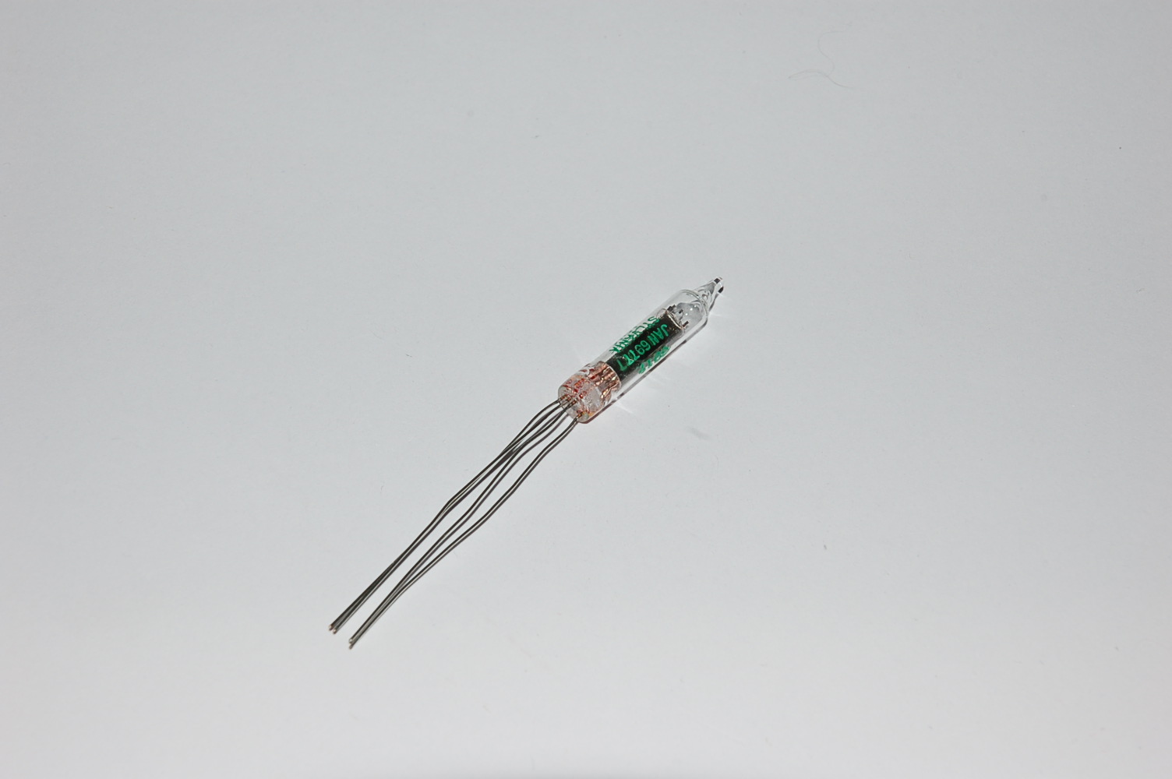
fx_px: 3415
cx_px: 586
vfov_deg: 13.0
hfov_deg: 19.5
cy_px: 390
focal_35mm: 105
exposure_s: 1/60
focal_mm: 70
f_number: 16
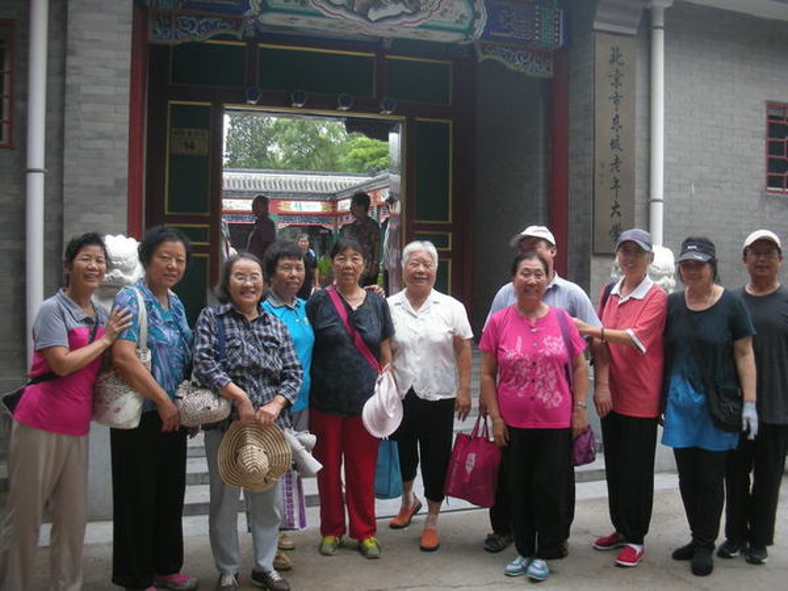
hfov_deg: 52.6
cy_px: 296
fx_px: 797
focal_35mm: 35
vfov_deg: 40.7
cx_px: 394
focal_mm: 5.8
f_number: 2.8
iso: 50
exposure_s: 1/81.6
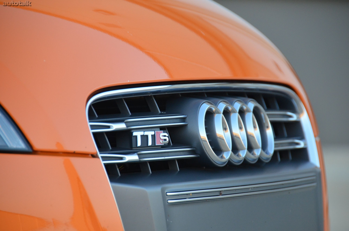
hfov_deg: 6.9
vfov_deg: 4.6
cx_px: 174
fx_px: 2902
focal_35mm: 300
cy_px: 116
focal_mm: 200
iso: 1600
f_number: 5.6
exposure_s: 1/400
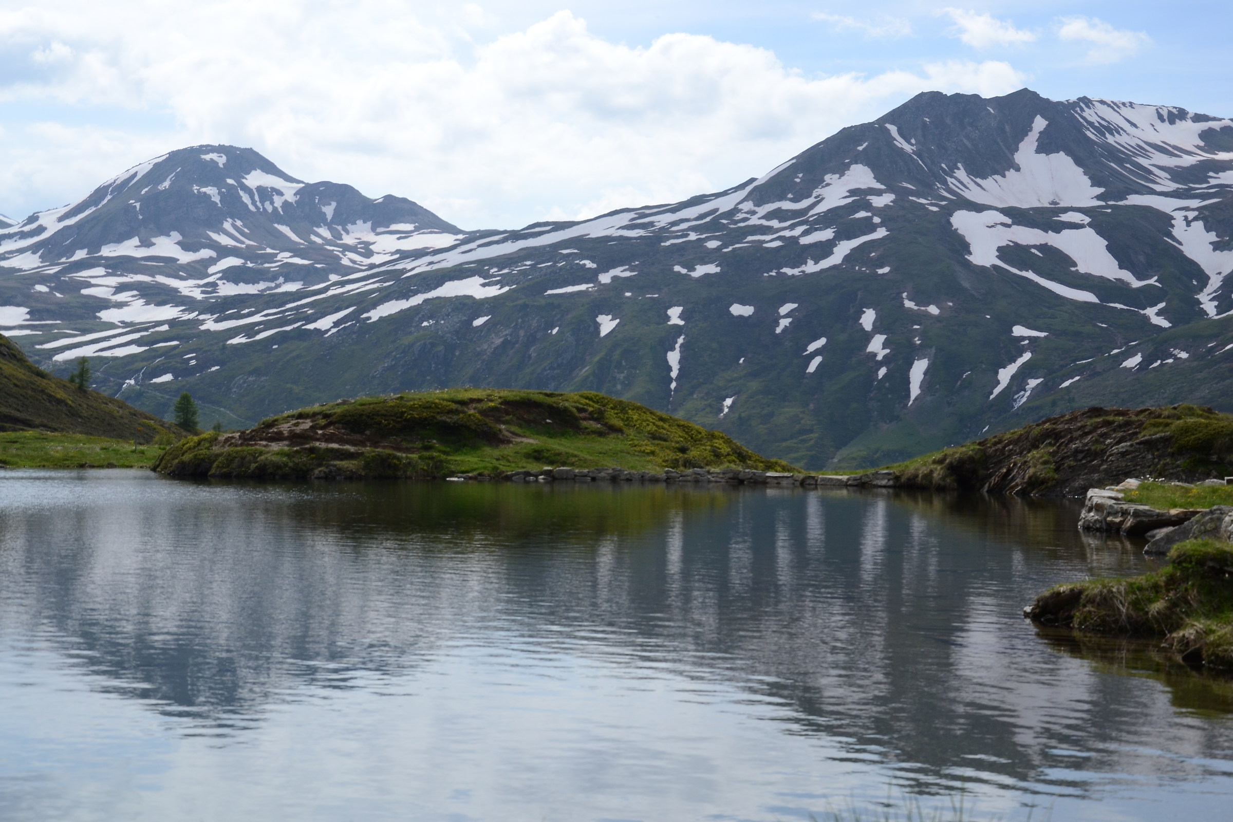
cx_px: 616
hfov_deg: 35.1
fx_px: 1952
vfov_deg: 23.8
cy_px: 411
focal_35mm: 57
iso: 200
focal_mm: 38
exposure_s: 1/800
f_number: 7.1
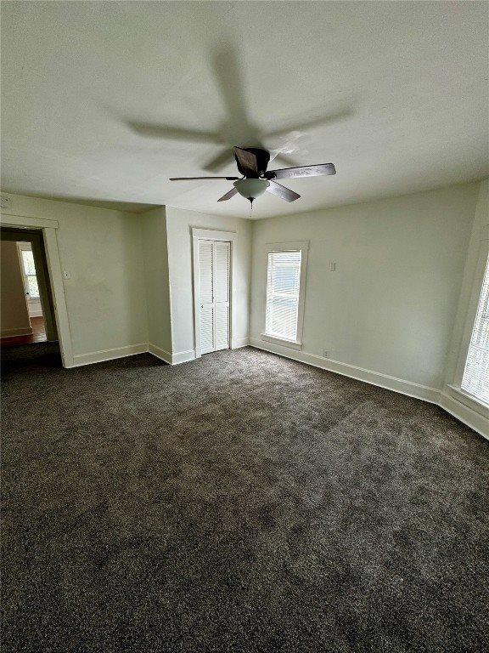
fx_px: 264
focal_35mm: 14
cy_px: 326
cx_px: 244
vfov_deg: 102.1
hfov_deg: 85.7
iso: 50
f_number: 2.2
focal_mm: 2.22
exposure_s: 1/99
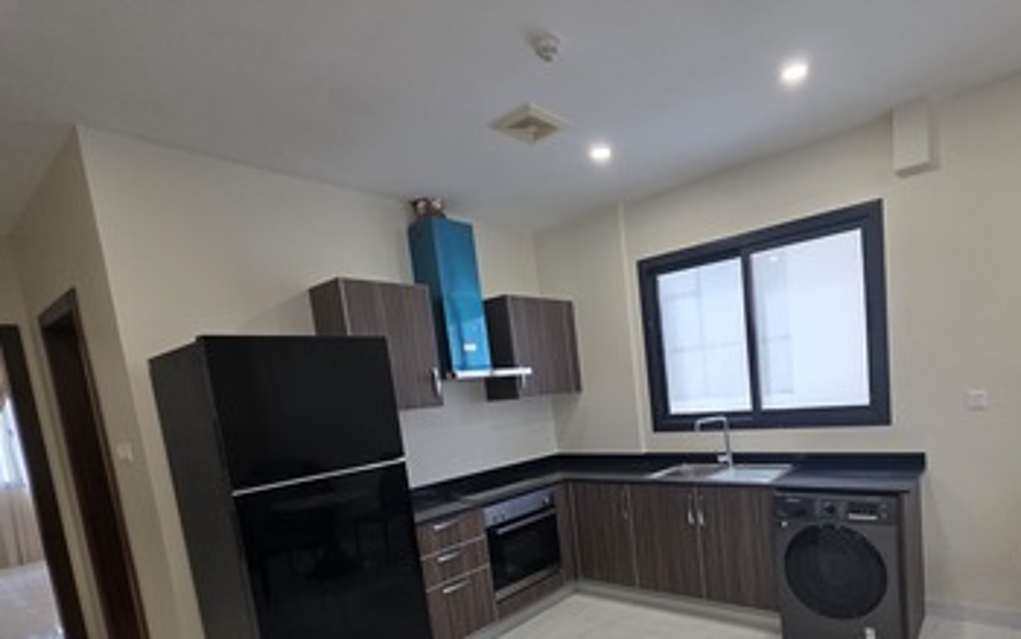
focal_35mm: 18
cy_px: 439
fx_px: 501
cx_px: 646
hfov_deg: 89.0
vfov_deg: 63.0
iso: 64
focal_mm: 2.2
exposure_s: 1/100
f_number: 1.9
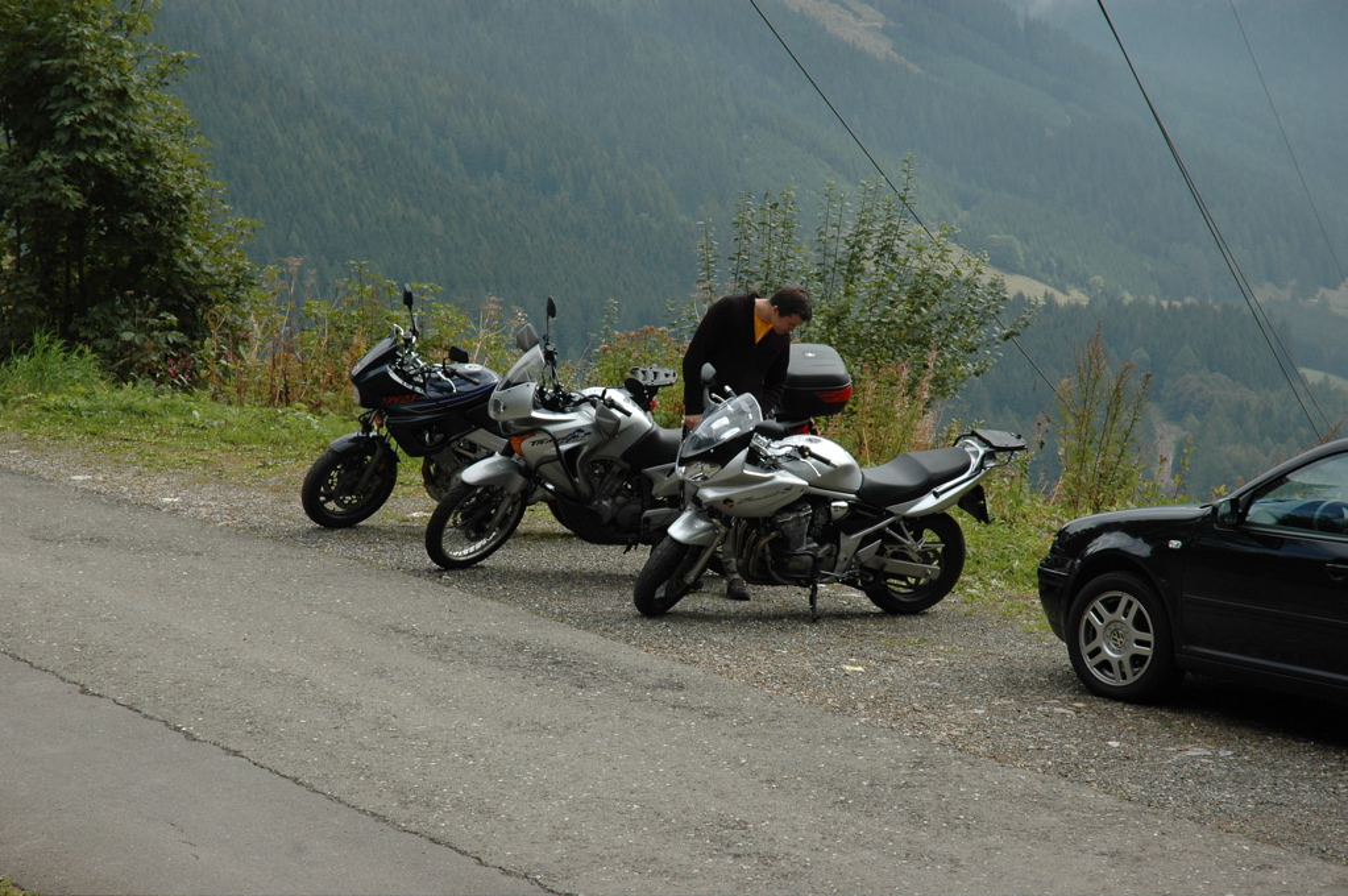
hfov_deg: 19.5
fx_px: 3928
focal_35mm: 105
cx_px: 674
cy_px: 448
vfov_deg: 13.0
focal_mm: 70
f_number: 7.1
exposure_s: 1/200
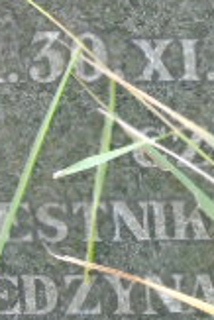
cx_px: 414
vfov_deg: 3.1
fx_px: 5890
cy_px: 96
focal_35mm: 662
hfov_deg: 2.1
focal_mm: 29
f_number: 4.9
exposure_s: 1/60
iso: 500
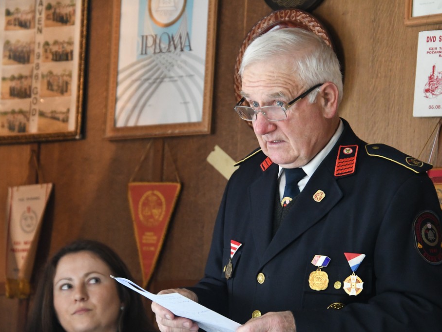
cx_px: 245
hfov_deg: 10.5
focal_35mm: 189
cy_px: 166
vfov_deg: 7.9
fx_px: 2413
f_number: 5
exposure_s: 1/125
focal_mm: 116
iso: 6400
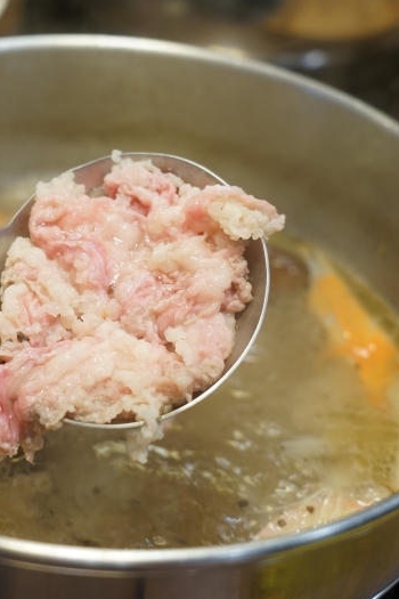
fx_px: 1114
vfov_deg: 30.1
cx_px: 67
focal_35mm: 67
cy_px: 298
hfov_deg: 20.0
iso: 640
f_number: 5.6
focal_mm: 44
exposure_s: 1/60
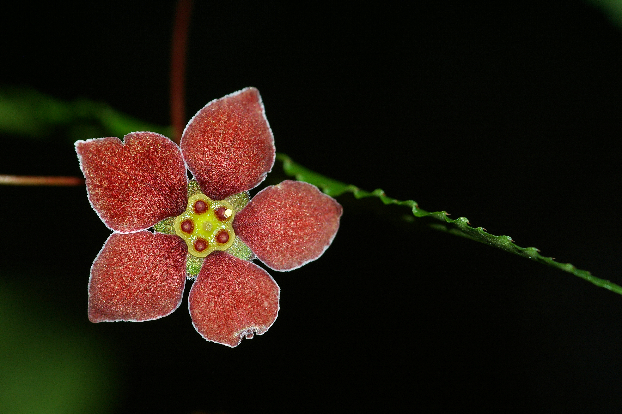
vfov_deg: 8.7
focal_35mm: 158
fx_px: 2719
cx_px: 311
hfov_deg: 13.1
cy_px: 207
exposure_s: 1/125
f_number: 8
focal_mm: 105
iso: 200
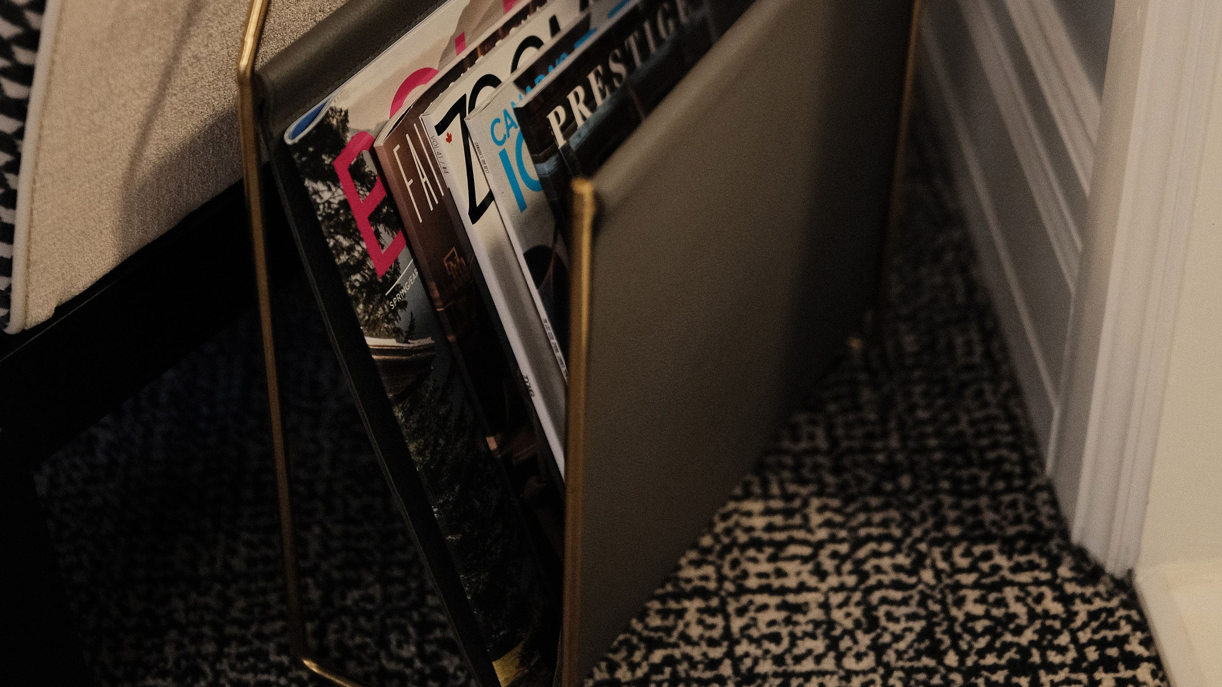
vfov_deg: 18.2
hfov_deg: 32.4
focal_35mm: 65
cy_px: 53
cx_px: 610
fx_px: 2106
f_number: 1.2
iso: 2500
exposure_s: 1/125
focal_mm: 27
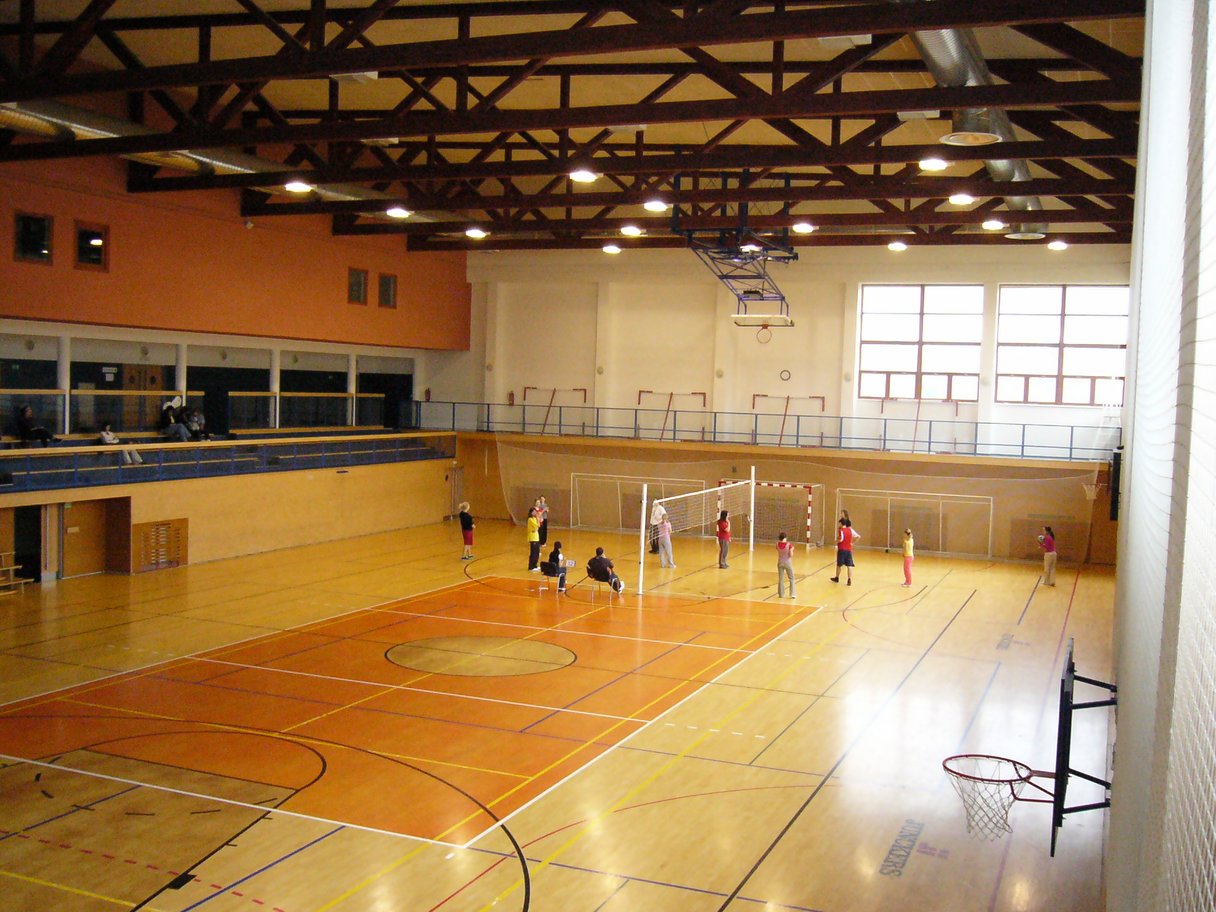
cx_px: 608
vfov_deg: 40.7
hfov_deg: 52.6
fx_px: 1229
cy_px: 456
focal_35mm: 35
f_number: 2.8
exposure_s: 1/60
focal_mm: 5.8
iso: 400
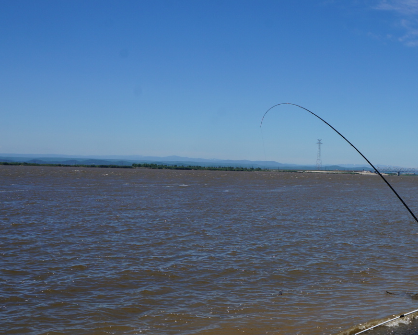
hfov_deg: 38.2
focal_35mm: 47
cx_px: 328
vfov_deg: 31.4
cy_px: 258
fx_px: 582
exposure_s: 1/160
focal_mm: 18
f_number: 13
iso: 100
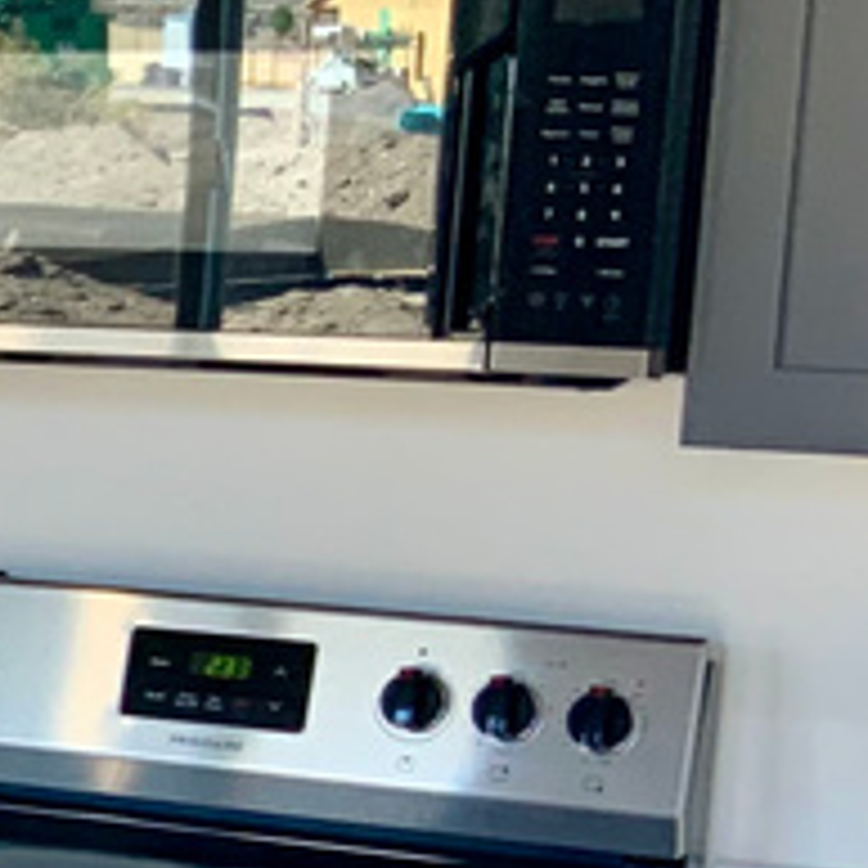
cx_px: -998
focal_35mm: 136
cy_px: 855
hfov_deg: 11.3
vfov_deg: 12.7
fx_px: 3858
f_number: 1.8
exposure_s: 1/120
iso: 50
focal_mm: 3
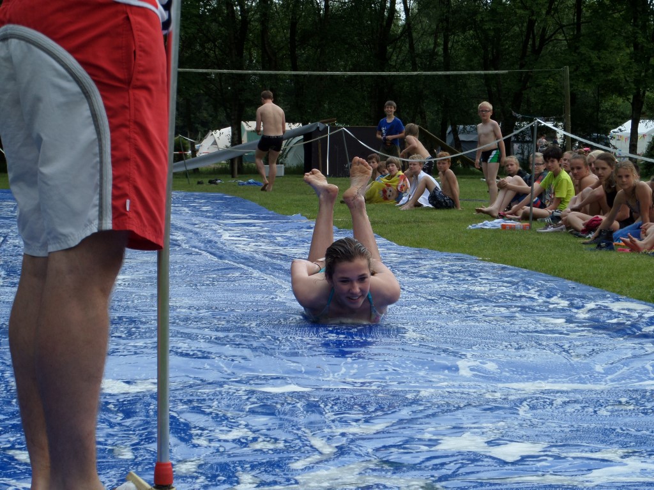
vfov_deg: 12.3
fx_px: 2267
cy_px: 245
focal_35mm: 120
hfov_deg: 16.4
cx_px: 327
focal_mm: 19.5
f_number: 4.4
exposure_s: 1/250
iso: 80
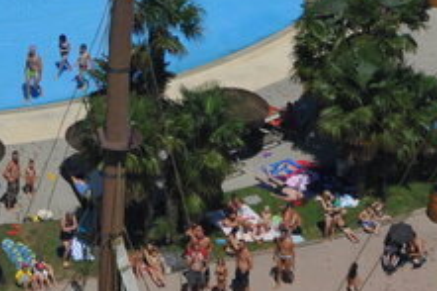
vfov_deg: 1.4
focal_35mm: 978
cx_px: -180
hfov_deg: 2.1
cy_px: -394
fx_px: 11863
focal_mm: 200
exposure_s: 1/2000
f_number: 10
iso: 400
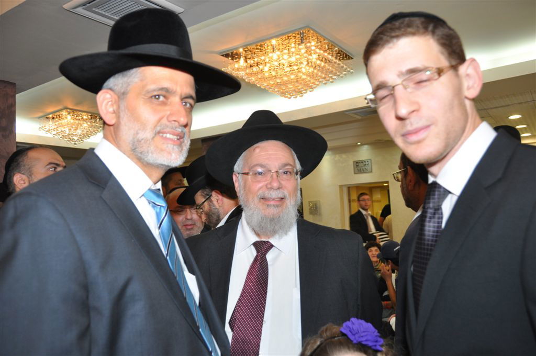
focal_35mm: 30
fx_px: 446
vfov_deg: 43.5
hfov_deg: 62.0
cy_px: 178
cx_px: 268
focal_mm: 20
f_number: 5
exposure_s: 1/60
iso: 400
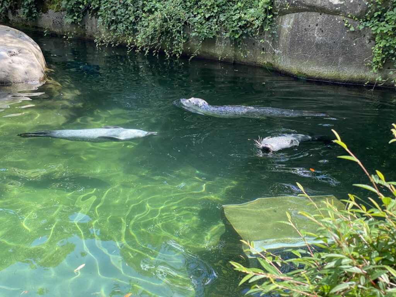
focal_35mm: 52
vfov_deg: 28.0
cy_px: 148
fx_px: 595
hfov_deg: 36.8
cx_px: 198
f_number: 2
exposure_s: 1/216
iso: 20
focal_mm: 6
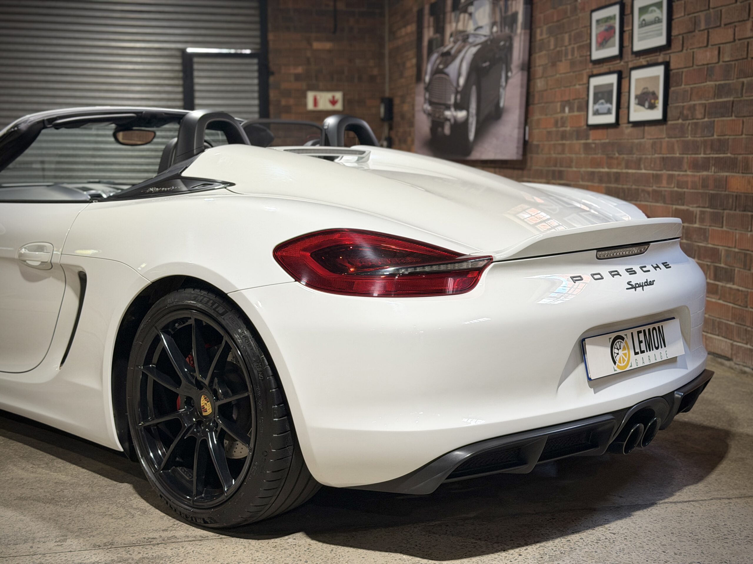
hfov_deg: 39.7
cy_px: 282
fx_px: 1044
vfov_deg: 30.3
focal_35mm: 48
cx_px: 376
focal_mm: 6.76
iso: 100
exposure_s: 1/50
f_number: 1.78
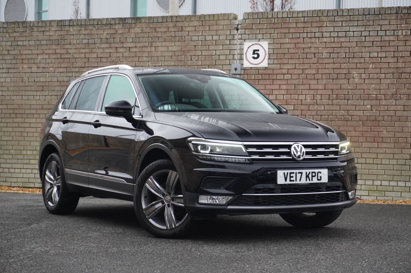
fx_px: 838
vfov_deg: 18.5
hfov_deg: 27.5
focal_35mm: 74
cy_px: 136
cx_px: 206
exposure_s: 1/160
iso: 1000
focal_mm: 49
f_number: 5.6
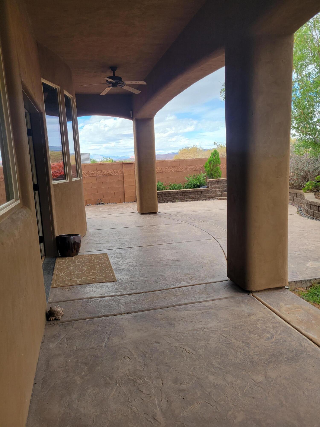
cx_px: 160
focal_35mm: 26
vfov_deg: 67.3
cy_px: 214
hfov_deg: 53.1
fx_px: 320
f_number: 1.8
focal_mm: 5.4
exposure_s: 1/369
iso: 40
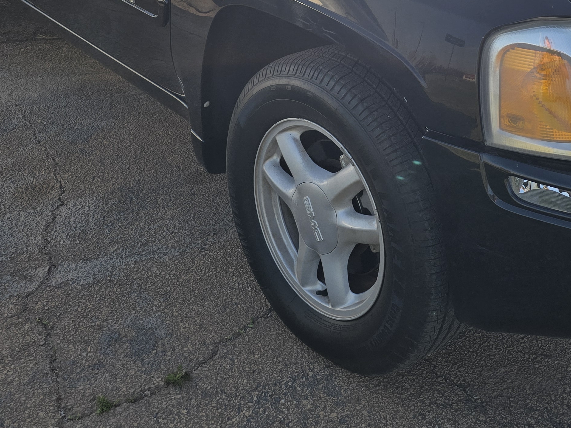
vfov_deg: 28.3
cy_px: 27
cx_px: 392
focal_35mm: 49
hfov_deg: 38.4
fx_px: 808
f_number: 1.7
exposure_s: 1/1047
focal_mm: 6.3
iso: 12
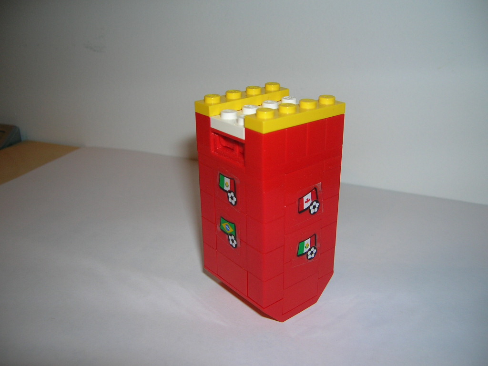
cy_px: 183
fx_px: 479
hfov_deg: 54.0
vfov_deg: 41.8
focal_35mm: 34
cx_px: 244
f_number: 2.9
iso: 50
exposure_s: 1/60.1
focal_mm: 5.7
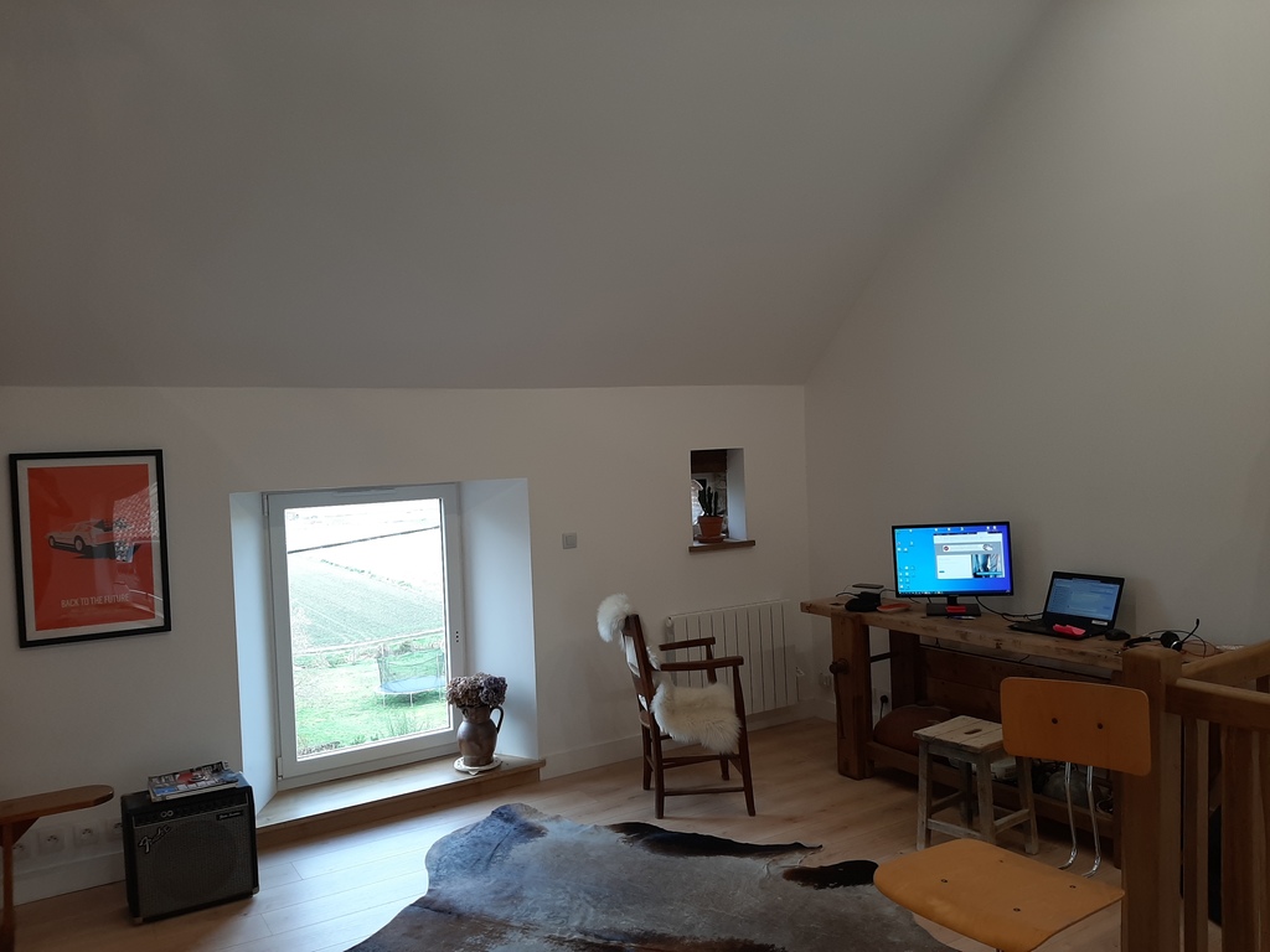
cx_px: 635
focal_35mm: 26
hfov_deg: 67.3
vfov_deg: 53.1
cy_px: 476
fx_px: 954
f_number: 1.7
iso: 40
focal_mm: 3.93
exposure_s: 1/50
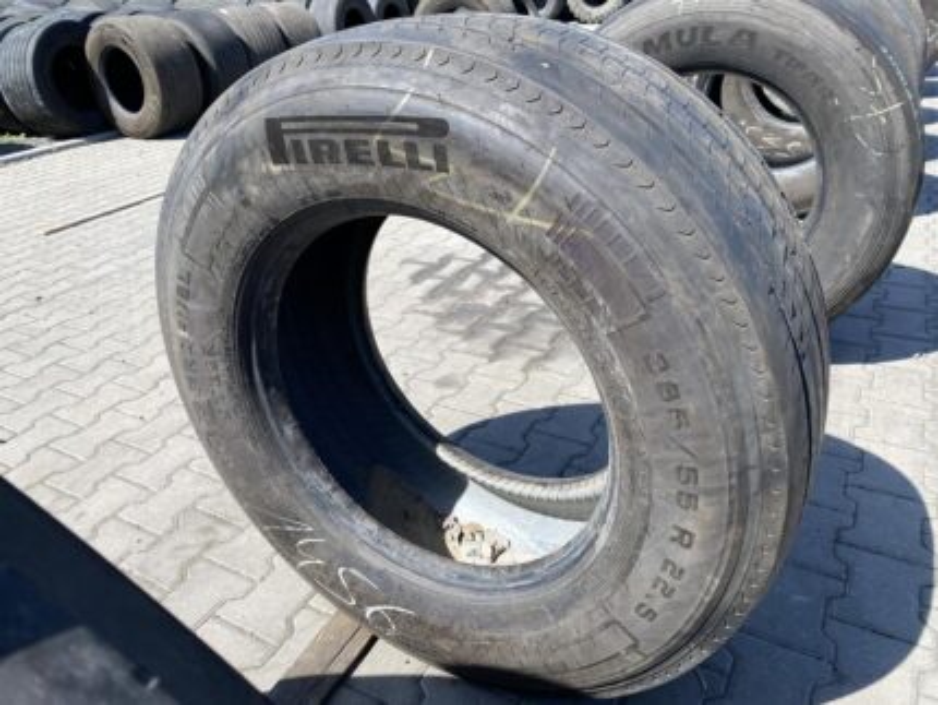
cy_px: 352
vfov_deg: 53.1
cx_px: 469
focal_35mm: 26
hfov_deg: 67.3
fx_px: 705
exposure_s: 1/1258
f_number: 1.8
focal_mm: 4.25
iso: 32
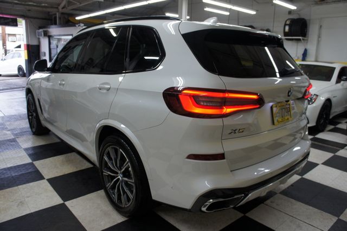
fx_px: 260
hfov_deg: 67.4
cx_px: 174
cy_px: 116
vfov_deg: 47.9
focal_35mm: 27
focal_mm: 18
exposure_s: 1/40
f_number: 4
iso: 200
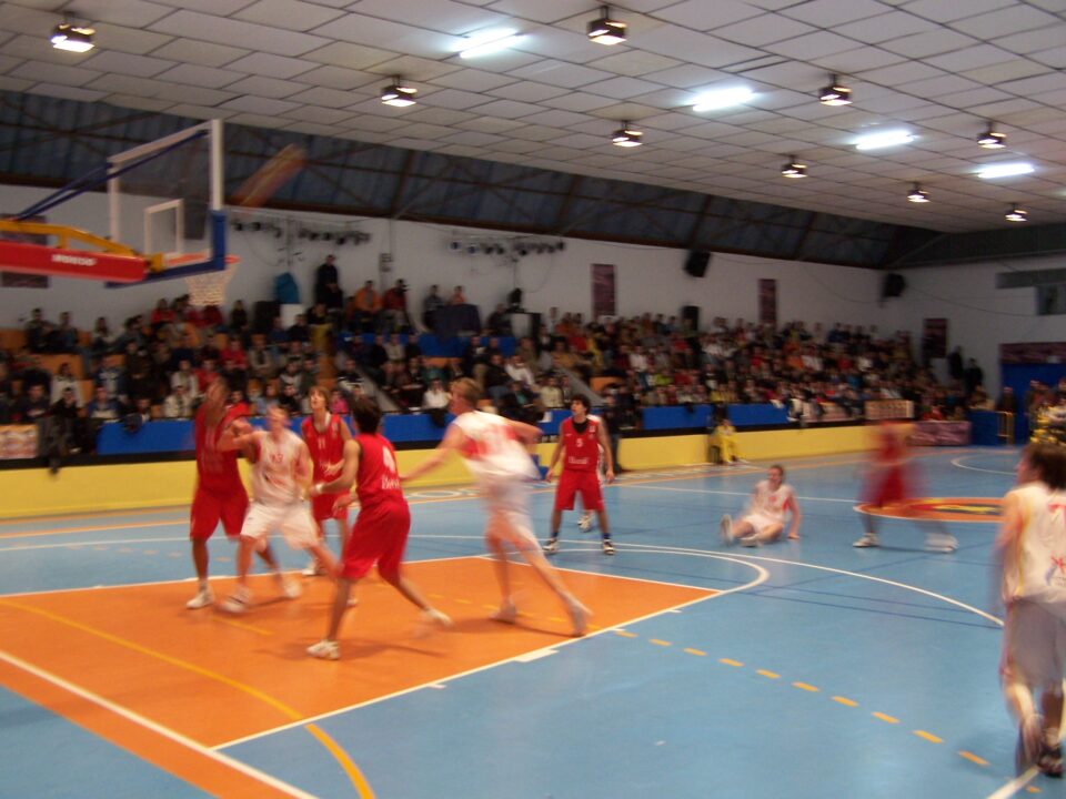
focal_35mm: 38
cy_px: 400
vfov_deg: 37.7
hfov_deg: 49.0
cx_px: 533
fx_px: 1170
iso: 140
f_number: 2.8
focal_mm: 6.3
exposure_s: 1/8
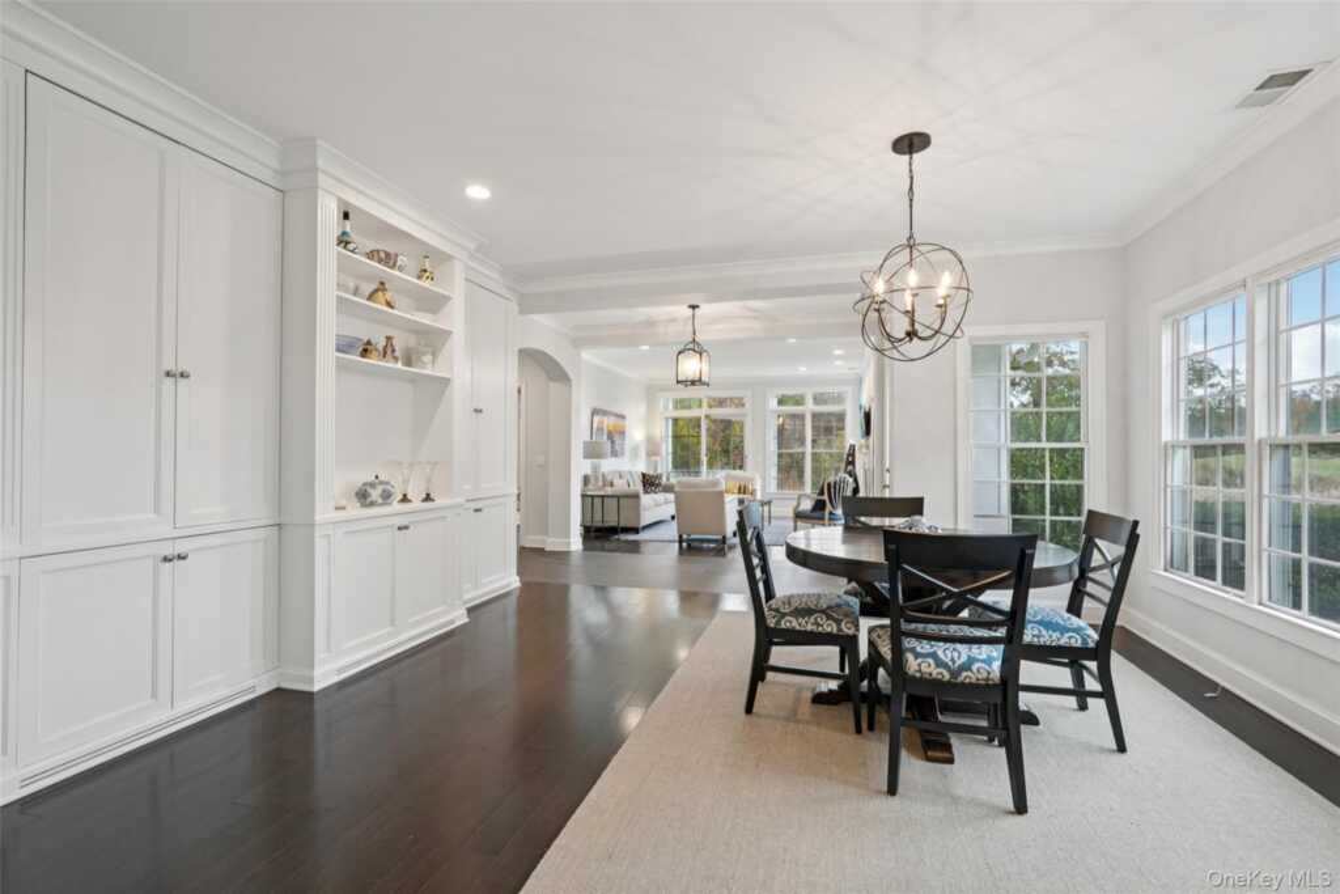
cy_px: 447
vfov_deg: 73.8
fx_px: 596
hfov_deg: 96.7
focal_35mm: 16
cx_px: 670
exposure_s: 1/10
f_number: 9
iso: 400
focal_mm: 16
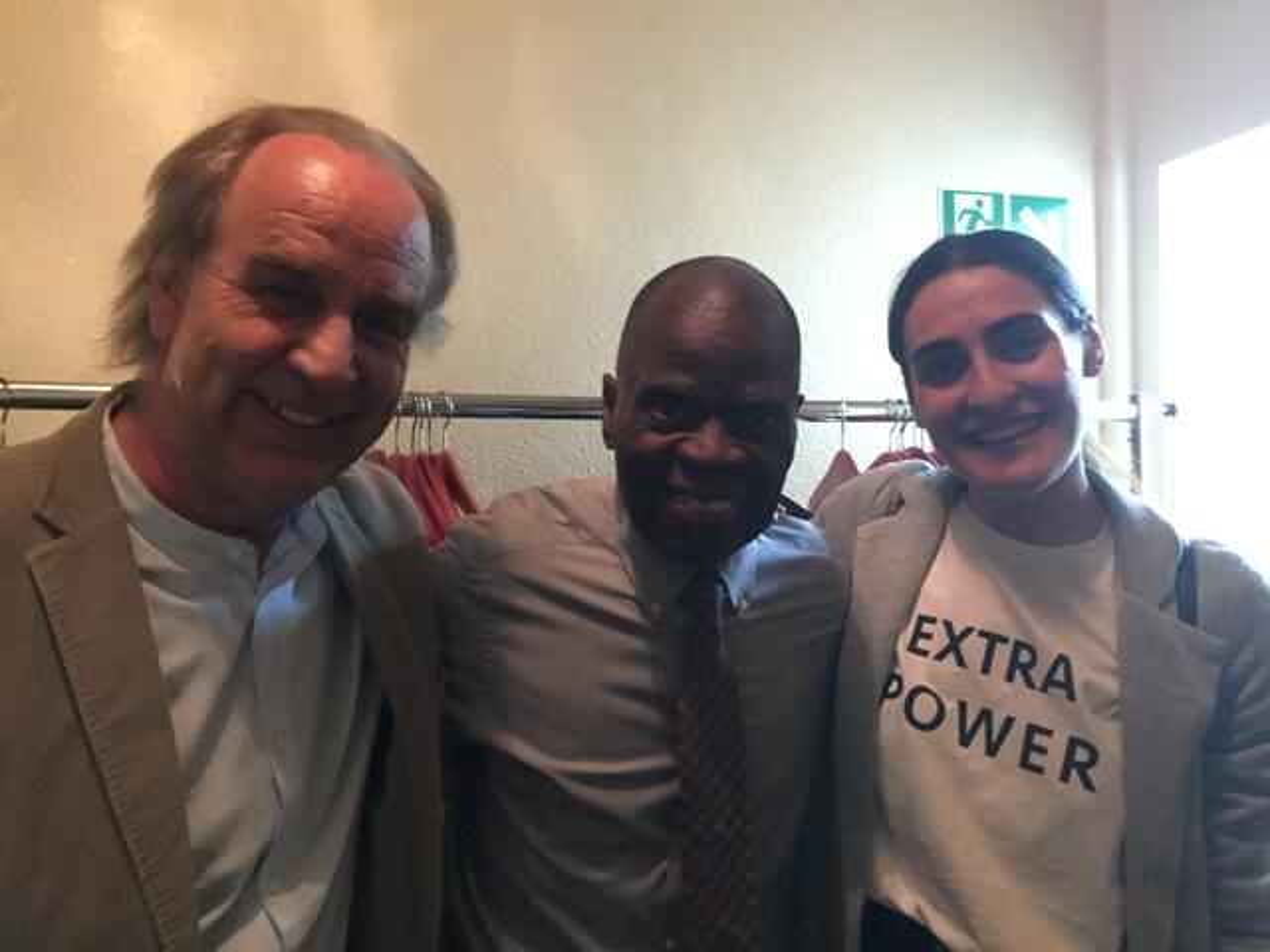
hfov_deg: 61.7
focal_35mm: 29
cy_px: 476
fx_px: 1064
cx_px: 635
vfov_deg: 48.2
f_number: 2.2
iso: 800
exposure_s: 1/17
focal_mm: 4.15
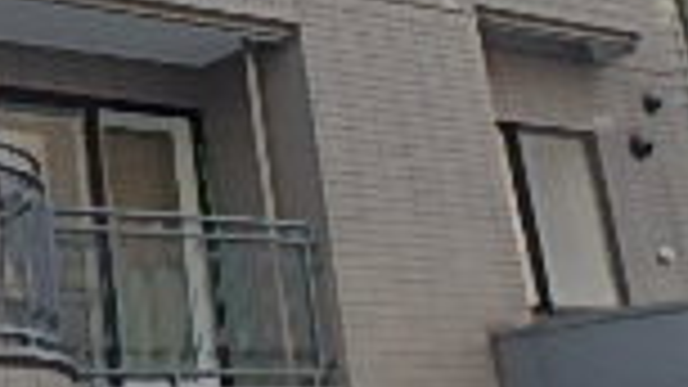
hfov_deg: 21.7
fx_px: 1751
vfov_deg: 12.1
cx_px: 54
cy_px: -180
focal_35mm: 96
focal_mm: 3.7
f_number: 3.5
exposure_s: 1/250
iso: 125
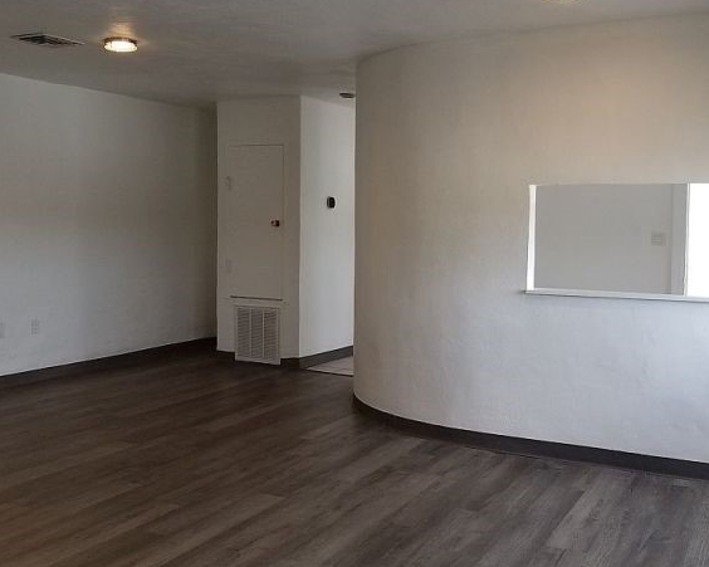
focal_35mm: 36
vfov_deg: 41.0
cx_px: 420
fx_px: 755
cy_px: 241
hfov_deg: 50.0
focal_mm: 4.2
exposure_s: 1/120
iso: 50
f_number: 1.7
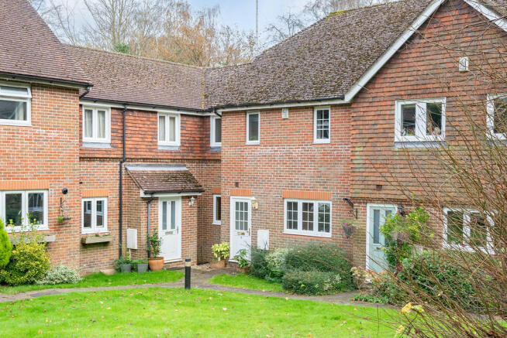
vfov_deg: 37.9
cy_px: 169
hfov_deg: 54.4
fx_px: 493
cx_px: 254
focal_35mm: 35
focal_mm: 35
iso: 1000
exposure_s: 1/125
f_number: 7.1
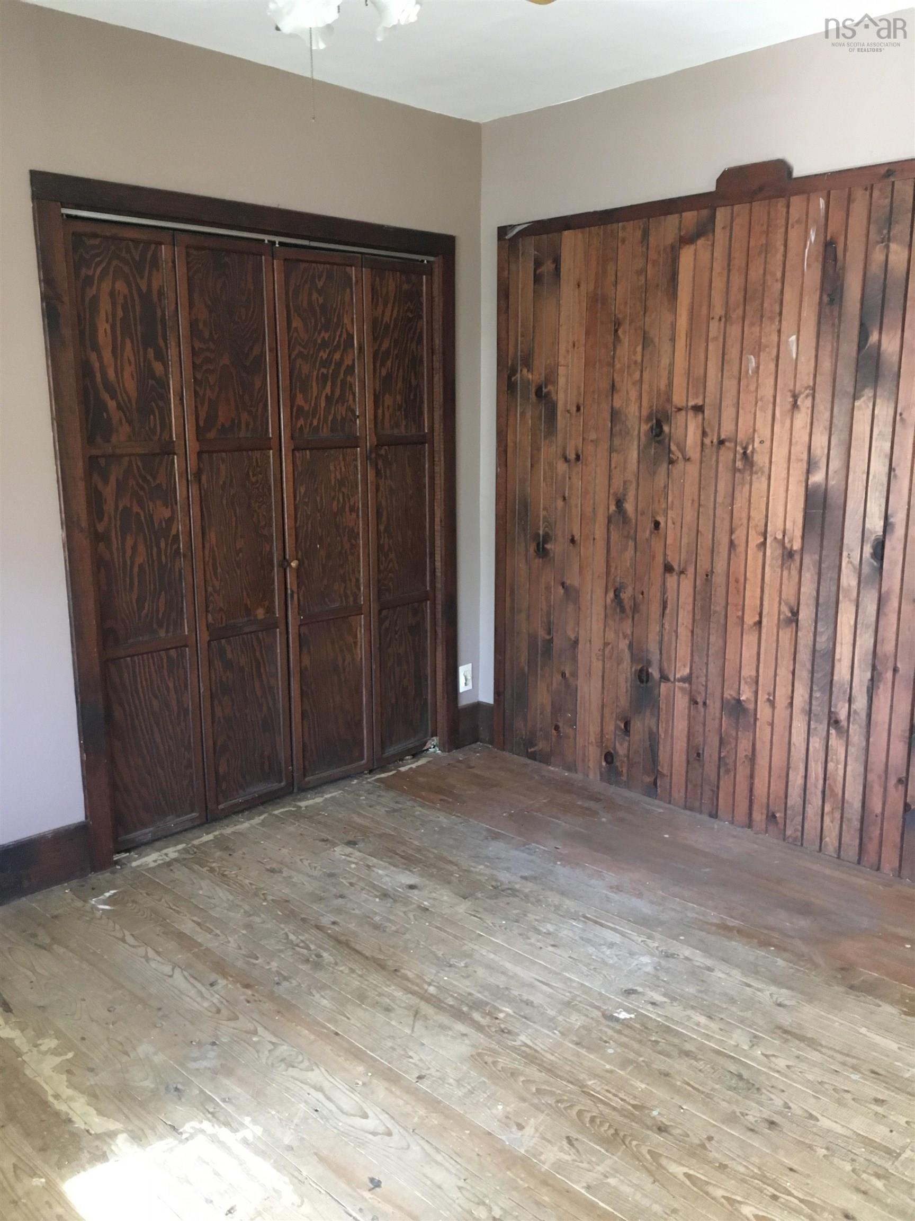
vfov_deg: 61.7
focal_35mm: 29
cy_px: 610
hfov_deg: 48.2
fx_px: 1022
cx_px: 458
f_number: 2.2
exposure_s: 1/30
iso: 200
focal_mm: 4.15
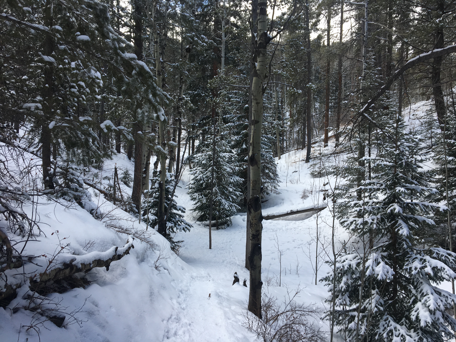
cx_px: 228
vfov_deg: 48.2
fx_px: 382
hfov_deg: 61.7
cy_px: 171
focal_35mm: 29
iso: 25
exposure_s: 1/430
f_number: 2.2
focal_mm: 4.15
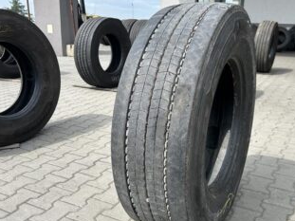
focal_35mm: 36
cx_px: 171
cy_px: 121
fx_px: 307
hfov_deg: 51.2
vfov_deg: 39.6
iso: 50
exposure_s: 1/1575
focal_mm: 5.7
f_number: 1.5
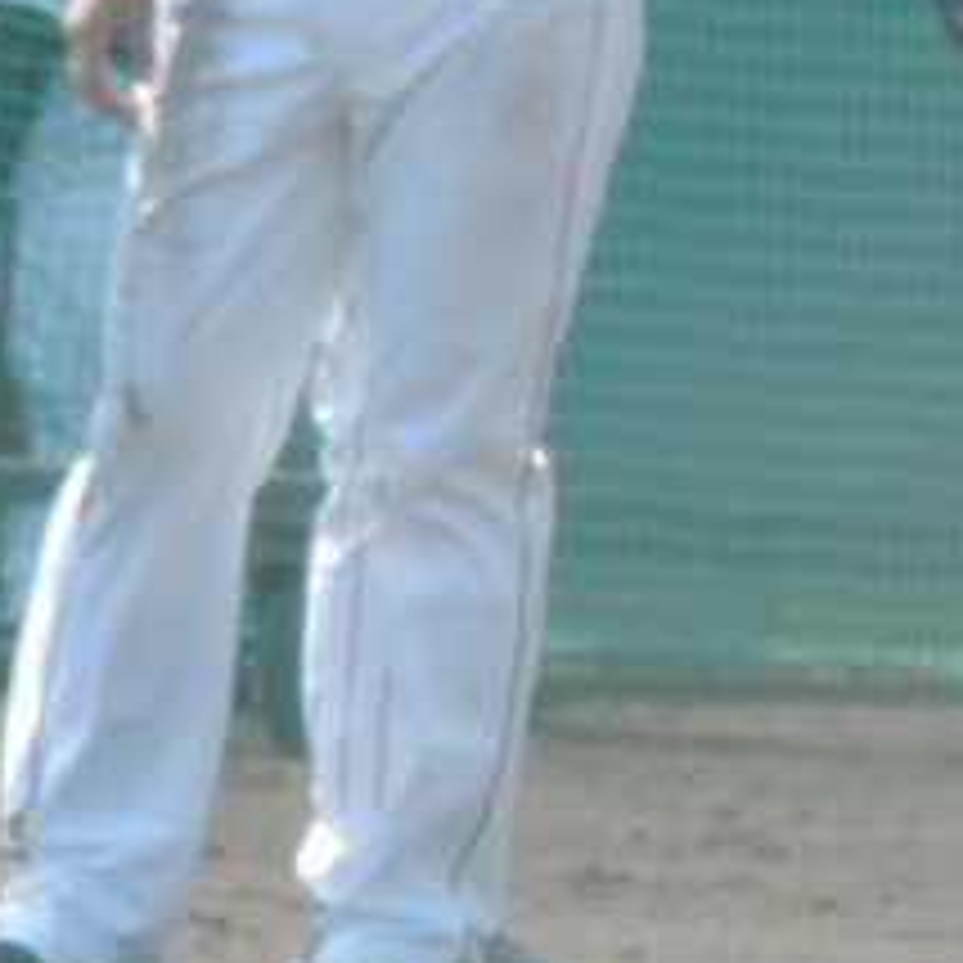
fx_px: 78087
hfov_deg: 0.7
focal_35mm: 2481
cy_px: 144
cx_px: -171
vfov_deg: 0.7
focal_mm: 133.7
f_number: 5.1
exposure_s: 1/400
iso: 220
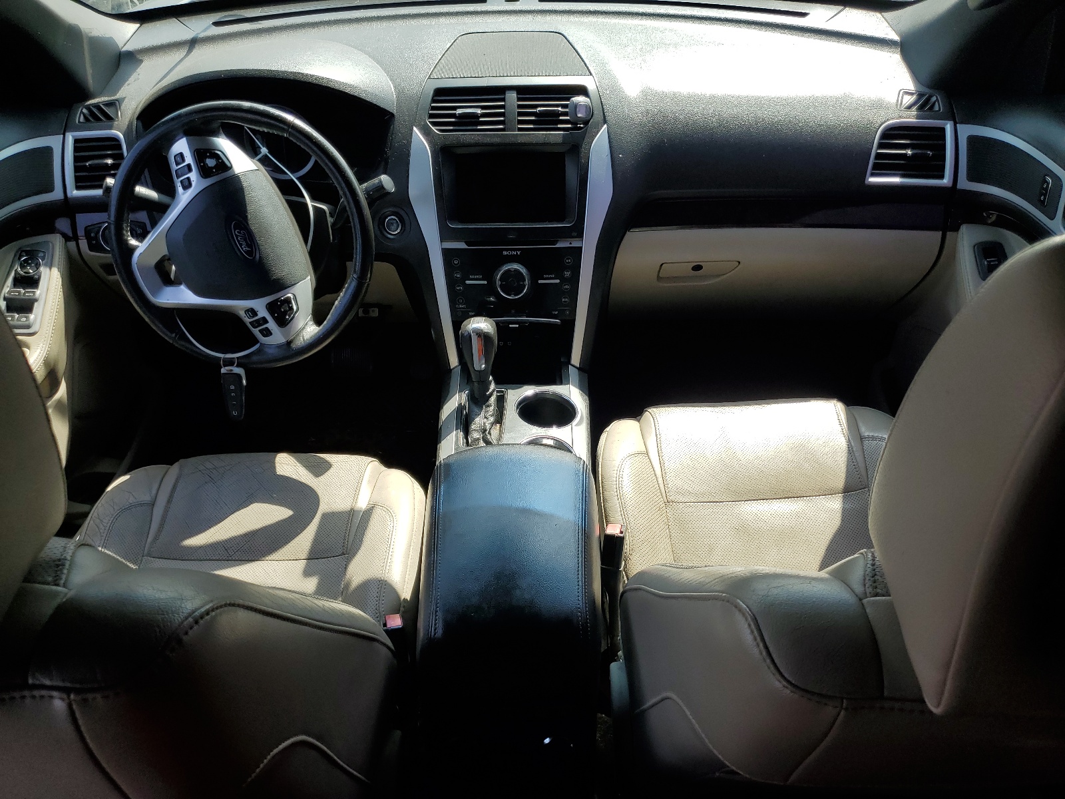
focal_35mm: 26
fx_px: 800
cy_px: 400
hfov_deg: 67.3
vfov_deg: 53.1
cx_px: 532
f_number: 1.5
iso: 50
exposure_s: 1/1000
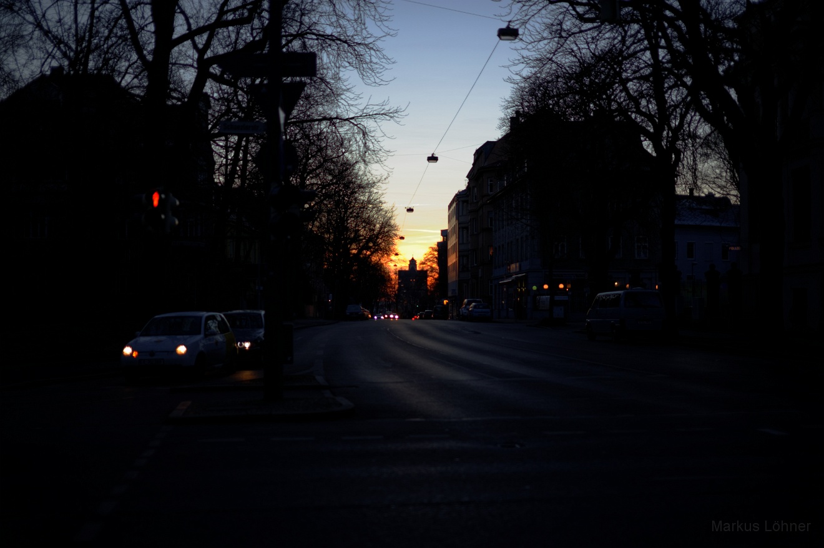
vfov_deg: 27.0
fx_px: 1144
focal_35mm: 50
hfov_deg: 39.6
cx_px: 412
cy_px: 274
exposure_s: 1/500
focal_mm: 50
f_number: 1.4
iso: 200
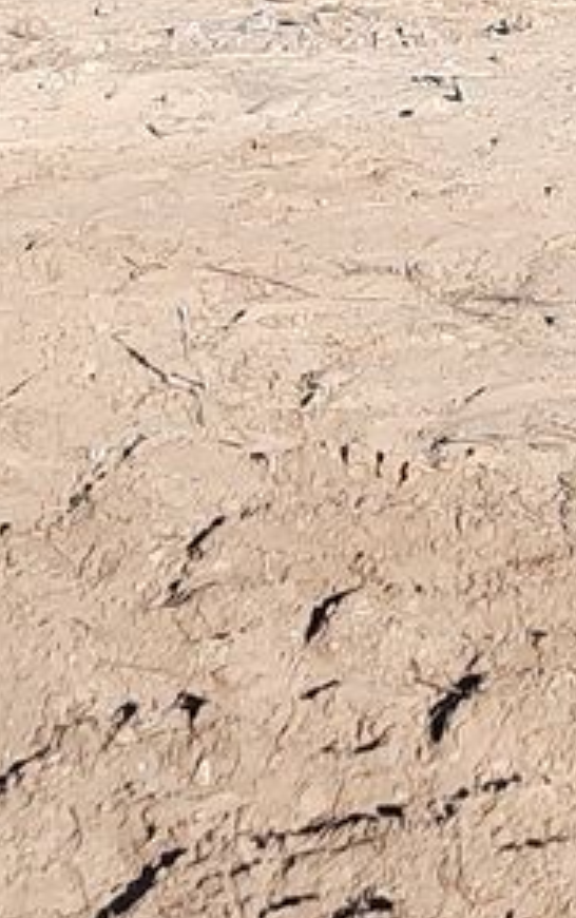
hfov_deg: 8.7
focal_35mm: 146
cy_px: -614
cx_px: 1000
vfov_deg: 13.2
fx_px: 3656
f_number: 2
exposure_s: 1/862
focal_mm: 4.6
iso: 32
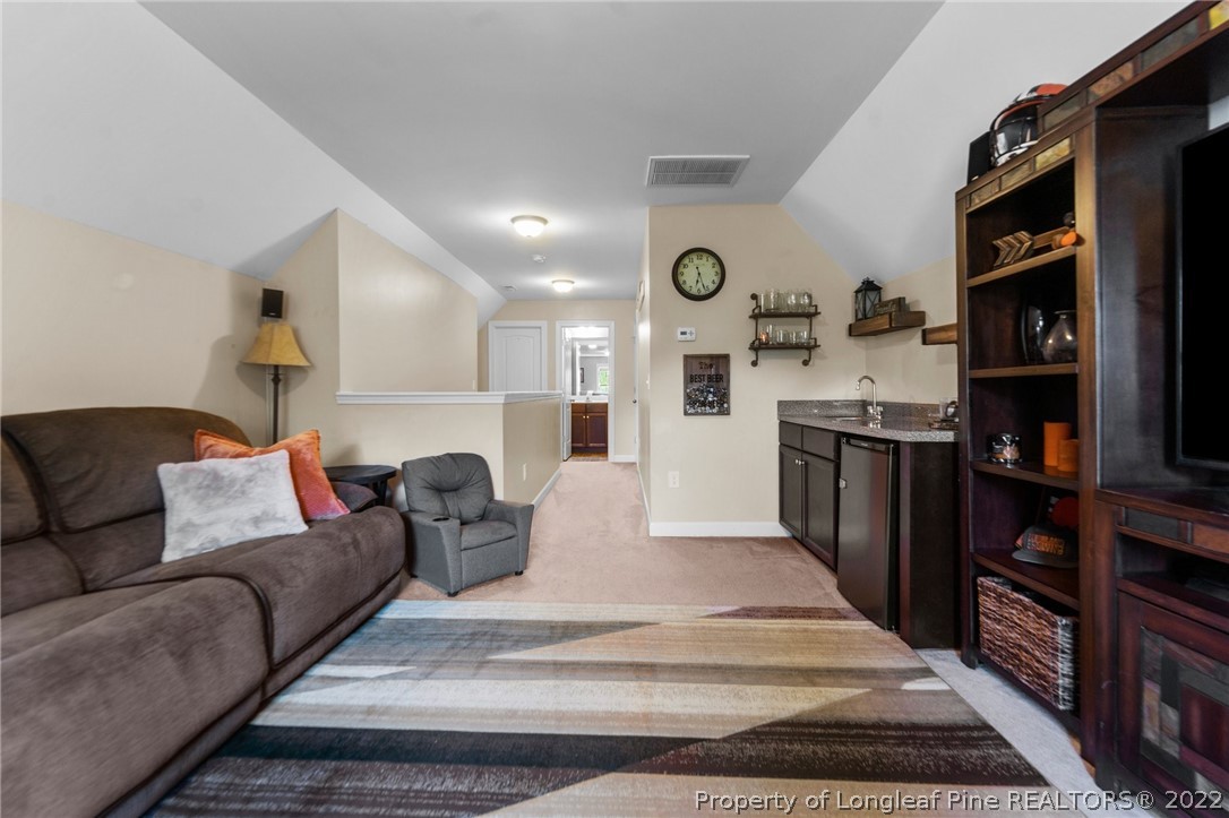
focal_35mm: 14
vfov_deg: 81.2
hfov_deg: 104.3
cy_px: 409
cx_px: 614
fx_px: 478
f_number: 8
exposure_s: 1/1.25
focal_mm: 14
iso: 100
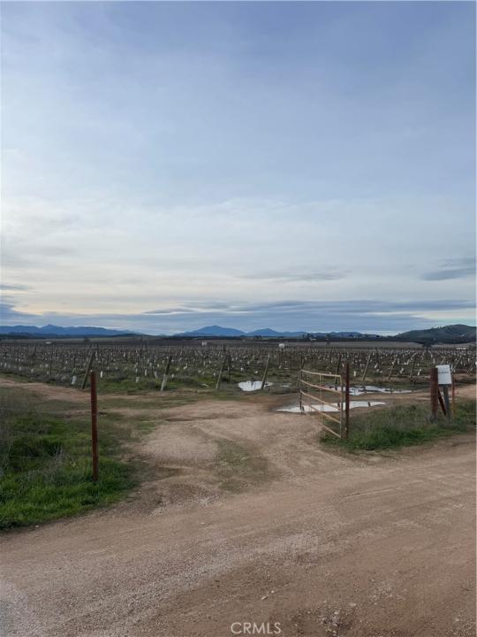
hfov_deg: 56.8
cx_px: 238
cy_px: 318
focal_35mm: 24
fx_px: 441
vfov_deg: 71.6
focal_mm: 6.76
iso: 80
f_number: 1.78
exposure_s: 1/1767
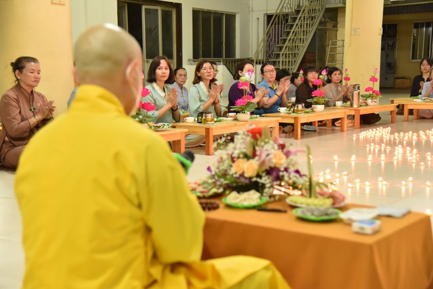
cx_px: 216
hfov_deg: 36.2
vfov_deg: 24.6
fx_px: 662
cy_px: 144
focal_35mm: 55
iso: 4000
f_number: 4
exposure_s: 1/125
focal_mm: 55
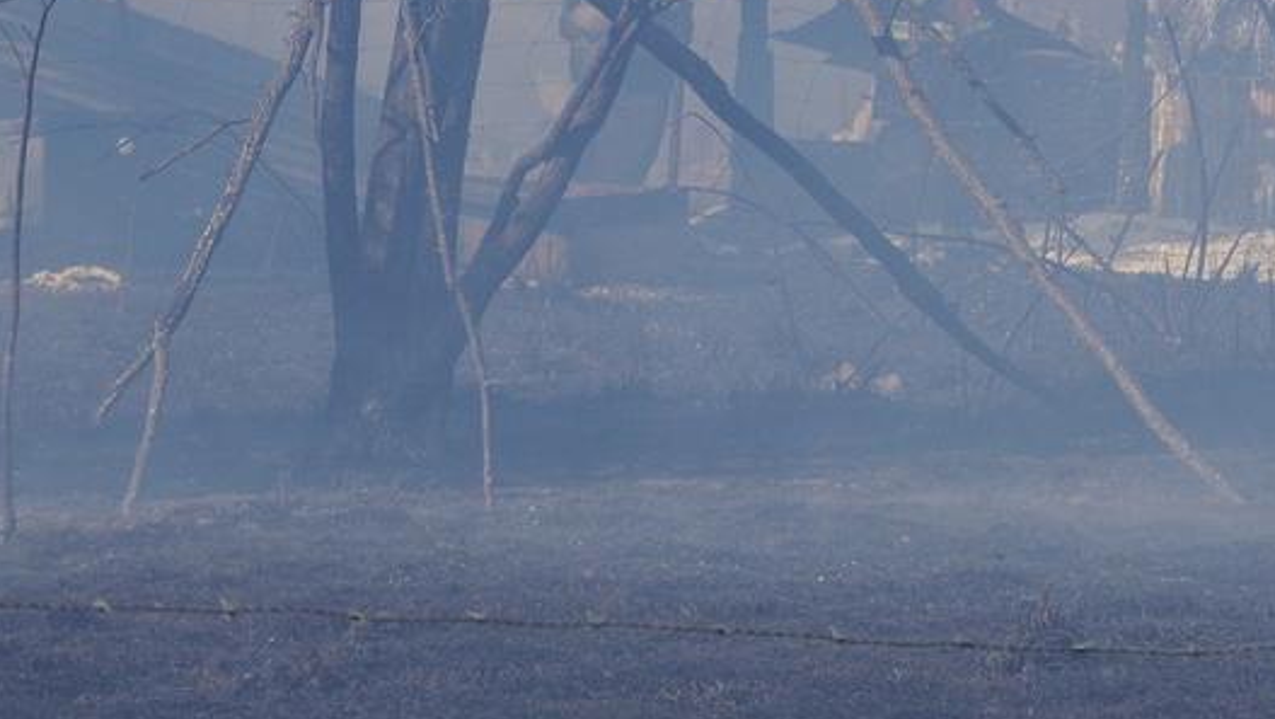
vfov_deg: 2.8
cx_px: 1161
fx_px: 14510
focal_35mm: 429
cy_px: -230
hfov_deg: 5.0
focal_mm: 120
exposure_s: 1/250
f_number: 10
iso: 200
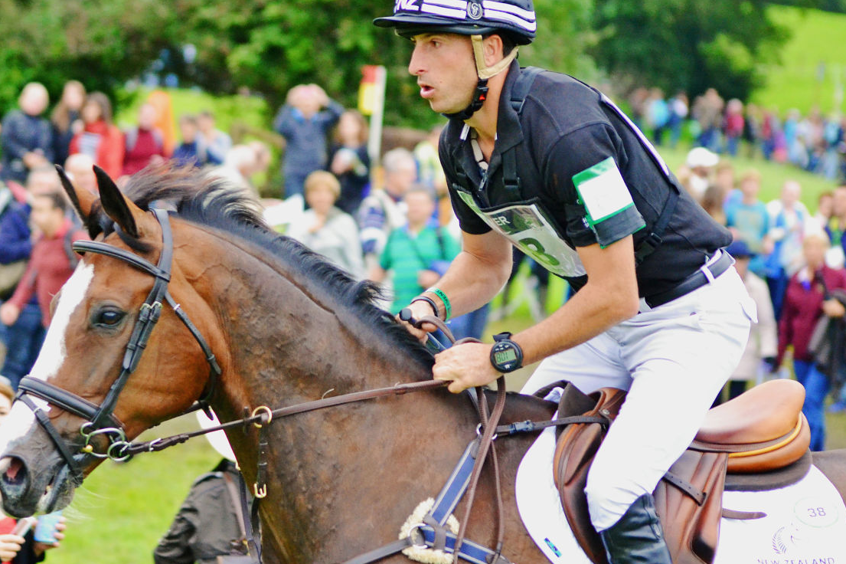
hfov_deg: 7.8
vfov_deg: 5.2
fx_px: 6225
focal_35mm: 265
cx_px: 293
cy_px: 320
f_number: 4.5
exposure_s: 1/1250
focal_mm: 122
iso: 1600
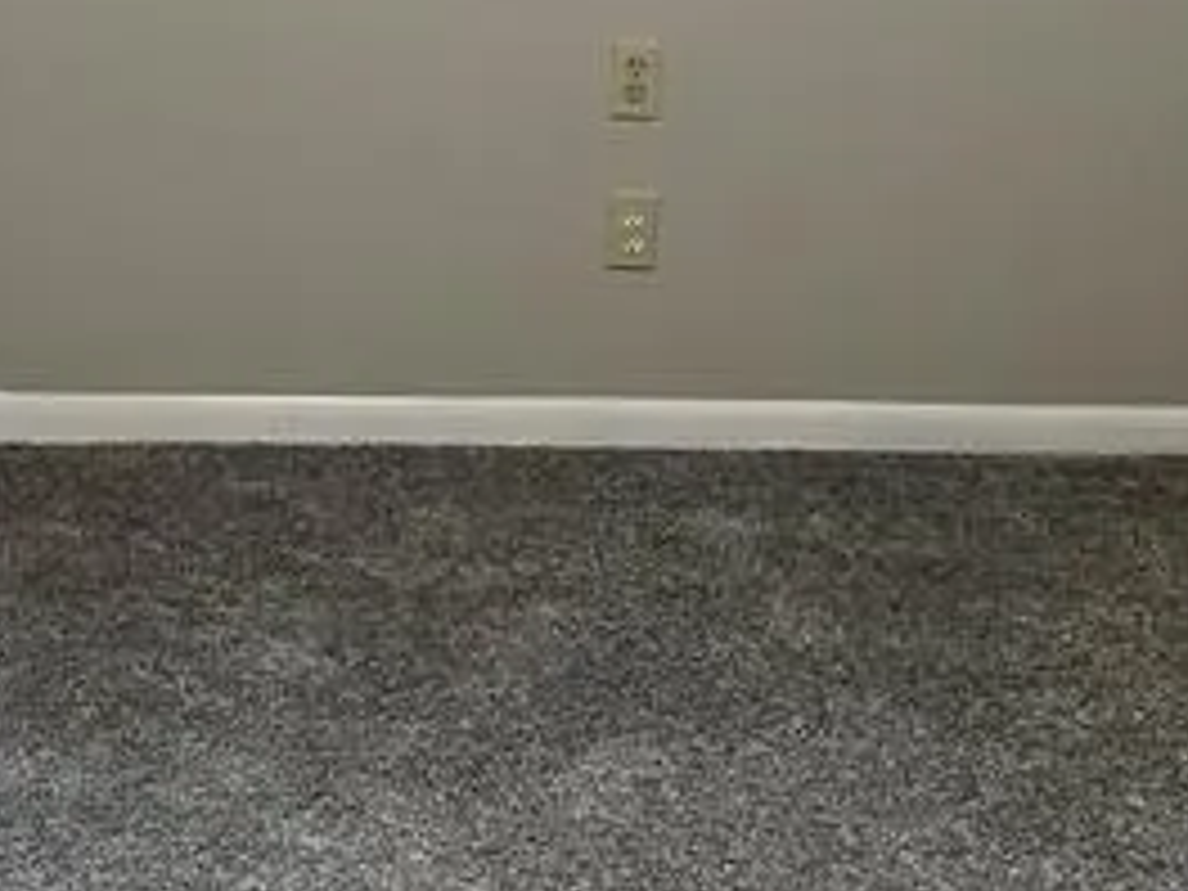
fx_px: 3466
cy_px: -464
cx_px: 158
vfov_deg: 13.7
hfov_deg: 19.2
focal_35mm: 101
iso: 125
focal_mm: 5.7
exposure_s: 1/60
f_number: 1.5
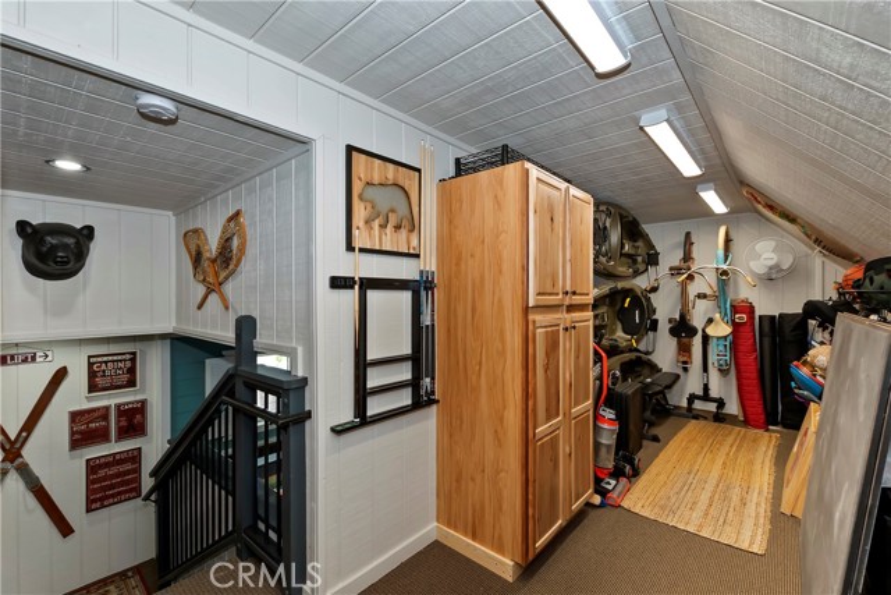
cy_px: 298
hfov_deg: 100.4
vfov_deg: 77.4
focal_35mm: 15
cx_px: 446
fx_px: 371
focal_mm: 10
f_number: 8
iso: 400
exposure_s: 1/30
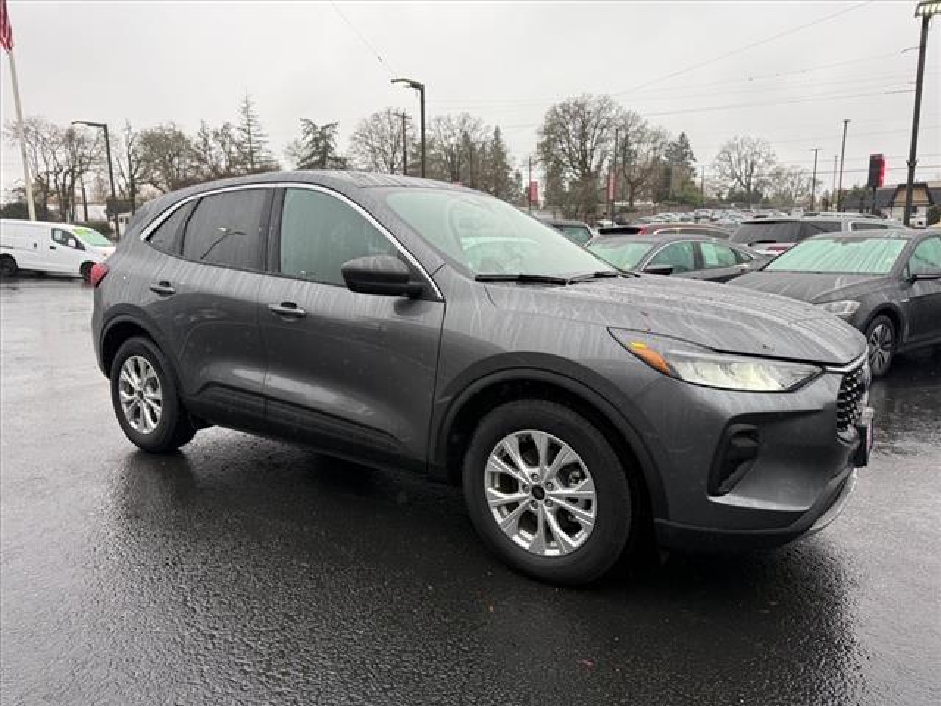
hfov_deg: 71.6
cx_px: 470
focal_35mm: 24
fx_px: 652
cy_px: 353
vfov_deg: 56.8
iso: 80
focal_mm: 6.76
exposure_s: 1/440
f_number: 1.78
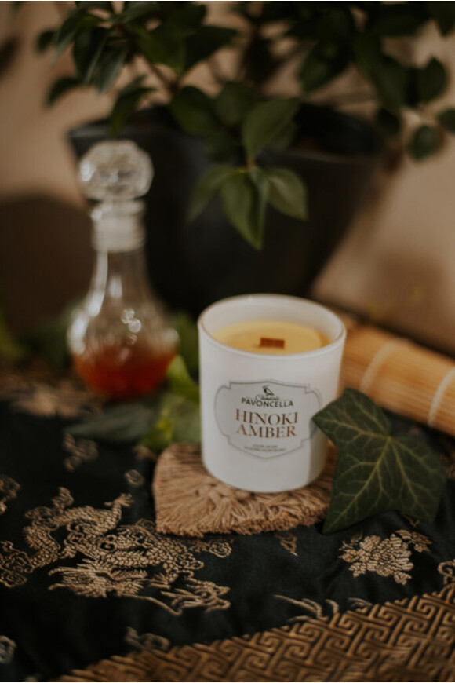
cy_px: 342
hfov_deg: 27.0
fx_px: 948
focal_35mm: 50
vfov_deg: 39.6
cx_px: 228
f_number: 1.8
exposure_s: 1/80
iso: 250
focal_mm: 50
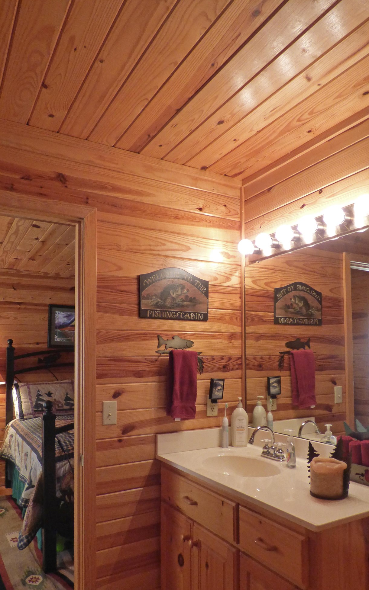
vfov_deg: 72.0
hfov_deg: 49.2
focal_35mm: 25
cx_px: 203
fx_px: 402
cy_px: 347
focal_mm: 3.58
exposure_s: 1/40
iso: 400
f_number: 2.8
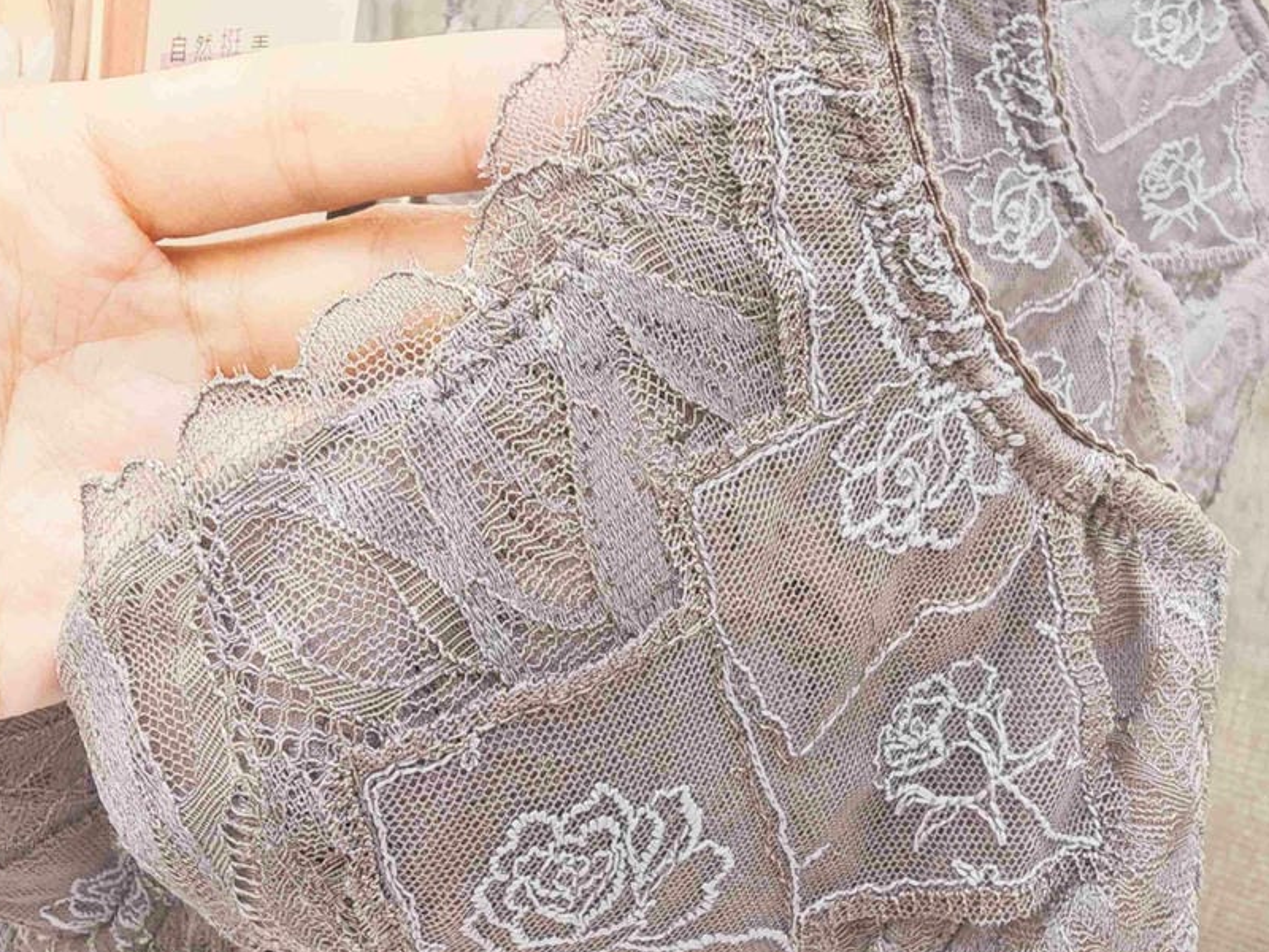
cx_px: 604
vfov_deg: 42.9
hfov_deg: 55.3
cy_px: 446
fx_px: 1210
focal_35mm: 33
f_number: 1.8
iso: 160
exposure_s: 1/40
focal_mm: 2.03
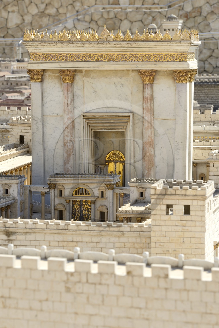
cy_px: 164
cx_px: 110
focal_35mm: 125
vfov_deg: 16.4
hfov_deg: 11.0
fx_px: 1141
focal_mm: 125
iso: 200
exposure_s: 1/200
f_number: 10
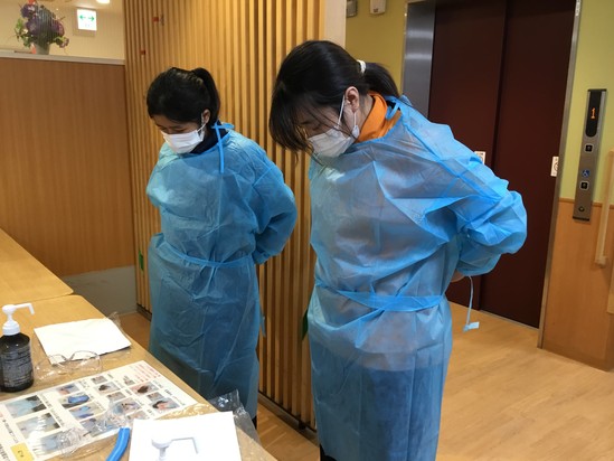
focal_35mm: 31
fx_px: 550
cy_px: 230
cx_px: 307
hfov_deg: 58.3
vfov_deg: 45.5
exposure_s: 1/30
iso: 80
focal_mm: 3.3
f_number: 2.4
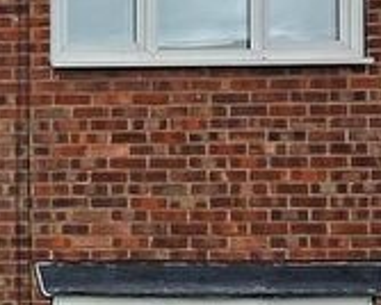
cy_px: 261
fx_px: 1061
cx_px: -351
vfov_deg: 16.2
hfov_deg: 16.3
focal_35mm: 94
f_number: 1.7
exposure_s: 1/3018
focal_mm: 6.3
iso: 80
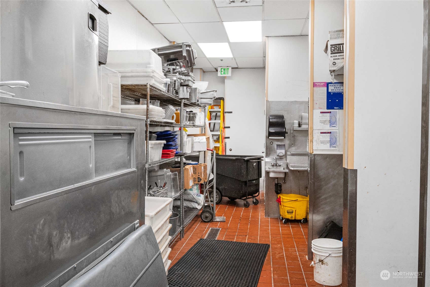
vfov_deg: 43.6
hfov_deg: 61.9
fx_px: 358
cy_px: 144
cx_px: 215
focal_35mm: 30
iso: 2500
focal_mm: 20
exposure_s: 1/40
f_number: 5.6
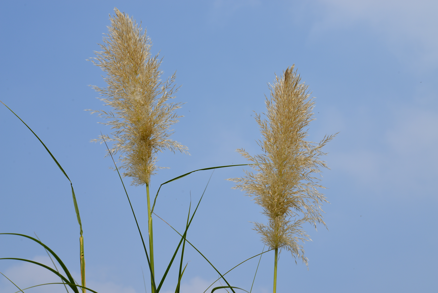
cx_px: 219
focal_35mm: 70
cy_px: 146
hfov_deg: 28.8
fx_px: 852
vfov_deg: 19.5
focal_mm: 70
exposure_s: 1/320
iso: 200
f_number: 10
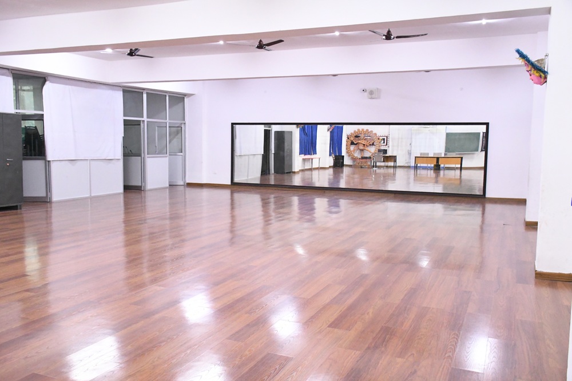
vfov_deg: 39.9
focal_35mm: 33
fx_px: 524
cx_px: 286
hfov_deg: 57.2
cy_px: 190
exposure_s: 1/160
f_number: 4
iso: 8000
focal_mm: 22
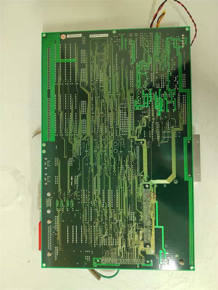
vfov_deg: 73.9
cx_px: 109
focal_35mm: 23
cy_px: 145
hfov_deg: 58.9
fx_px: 193
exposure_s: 1/50
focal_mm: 5.52
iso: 1906
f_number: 1.9
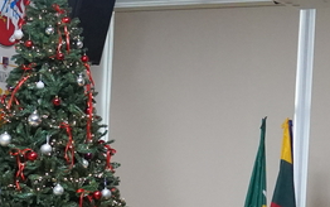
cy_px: 237
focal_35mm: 154
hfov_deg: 13.4
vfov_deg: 8.4
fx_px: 1386
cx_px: -18
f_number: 4.5
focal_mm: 32
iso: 6400
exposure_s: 1/160
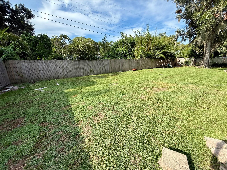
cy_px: 85
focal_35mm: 14
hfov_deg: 102.1
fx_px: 92
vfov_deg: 85.7
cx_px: 114
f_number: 2.2
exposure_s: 1/672
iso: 50
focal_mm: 2.22
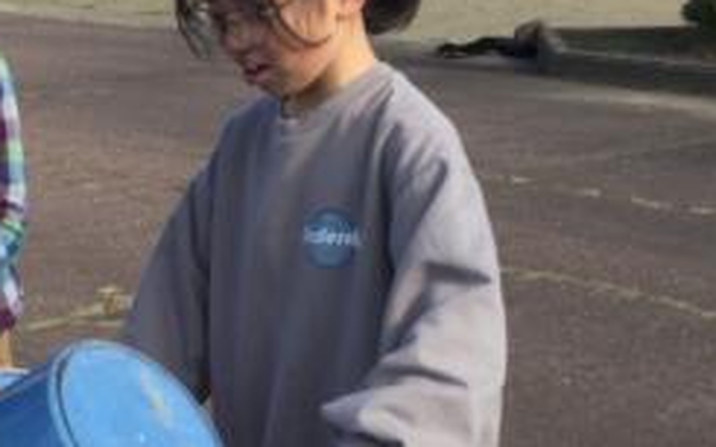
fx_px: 1678
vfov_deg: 15.2
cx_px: 0
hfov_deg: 23.1
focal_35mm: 86
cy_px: 222
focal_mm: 3.3
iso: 25
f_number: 2.4
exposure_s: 1/981
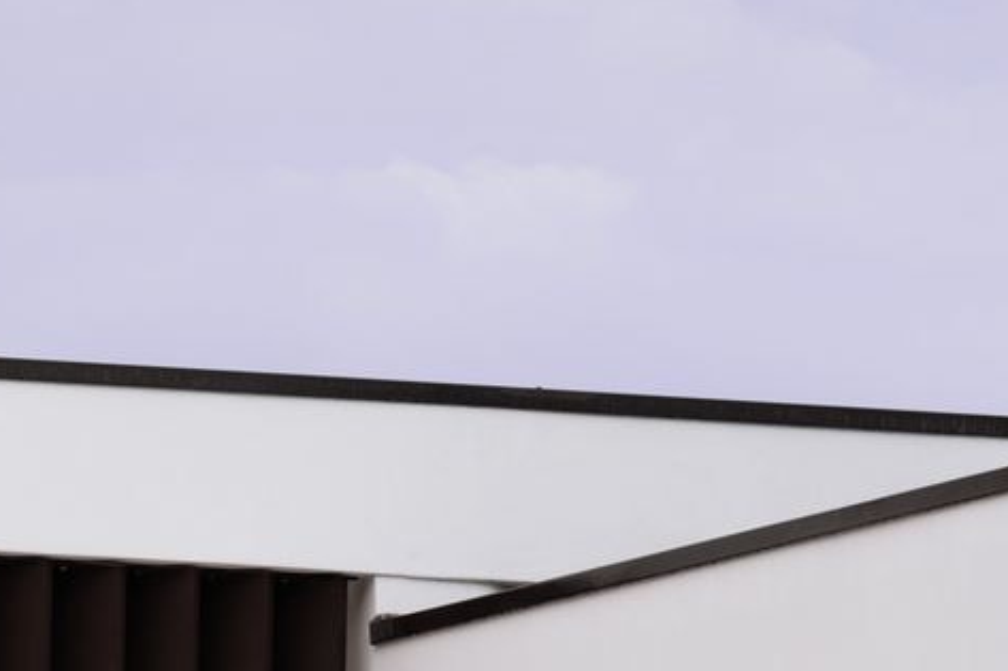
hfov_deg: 5.1
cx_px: 109
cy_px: 1319
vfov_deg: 3.4
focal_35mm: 406
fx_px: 11363
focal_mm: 100
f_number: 11
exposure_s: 2
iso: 100
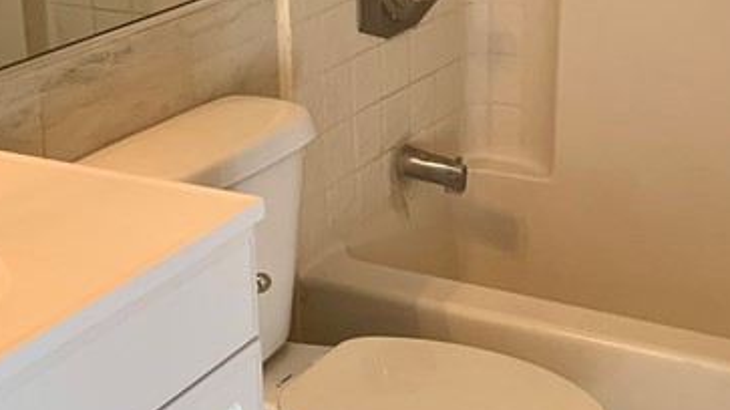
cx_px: 372
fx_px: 1548
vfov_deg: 15.0
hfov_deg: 26.5
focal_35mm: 80
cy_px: 117
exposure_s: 1/60
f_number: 1.8
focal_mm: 4.25
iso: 80
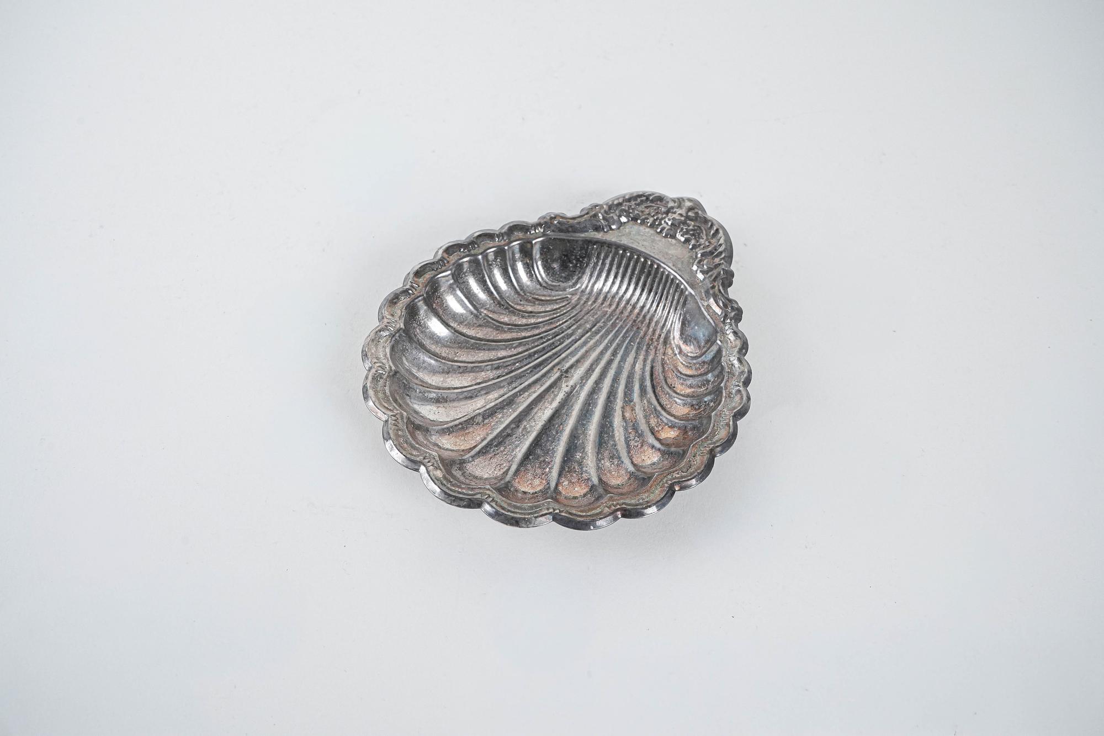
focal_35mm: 45
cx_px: 552
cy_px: 368
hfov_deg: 43.6
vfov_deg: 29.9
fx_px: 1380
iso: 2500
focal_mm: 45
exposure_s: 1/80
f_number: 10
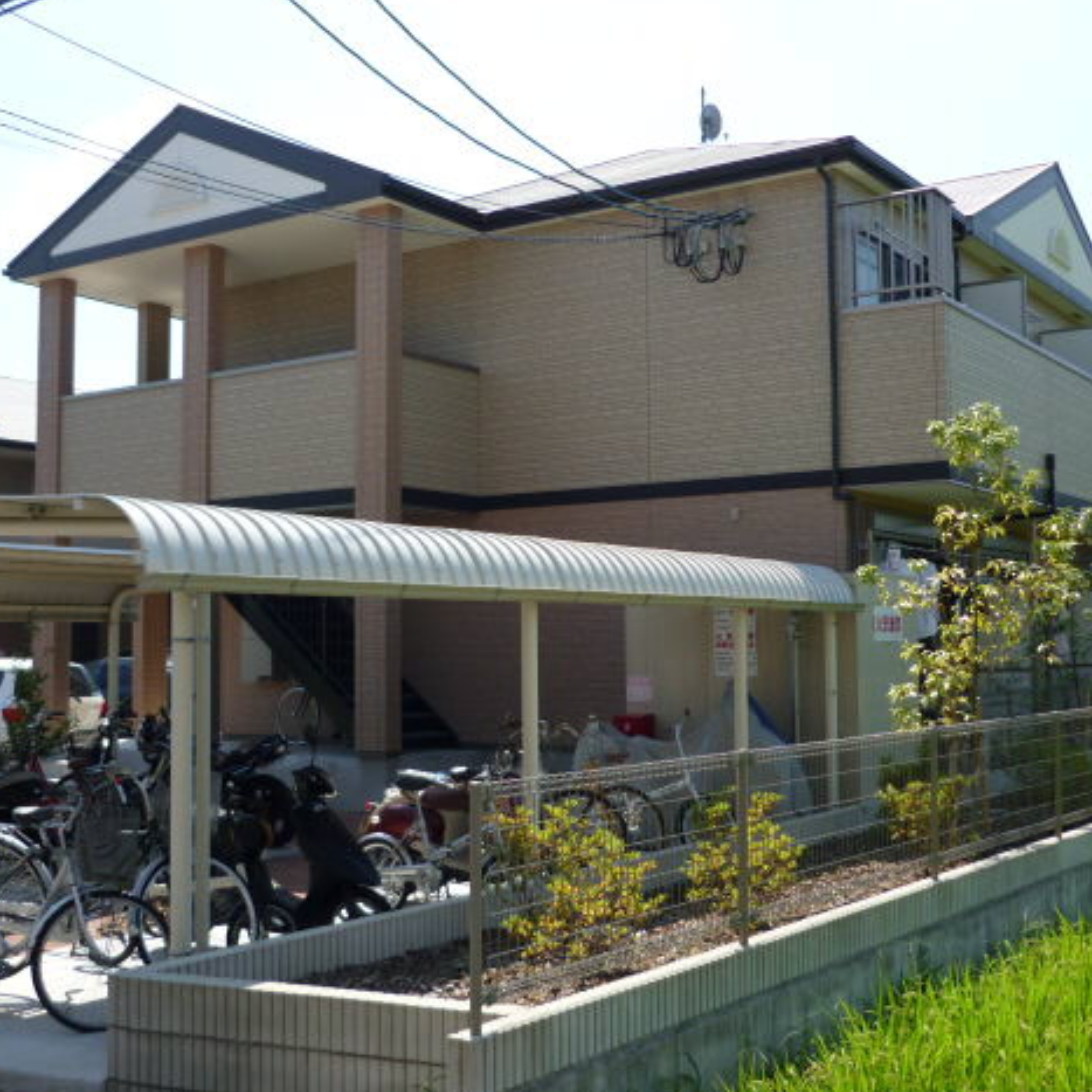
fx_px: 1428
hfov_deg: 41.8
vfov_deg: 41.9
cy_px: 547
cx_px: 608
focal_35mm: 40
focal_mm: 5.5
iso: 80
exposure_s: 1/800
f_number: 2.8
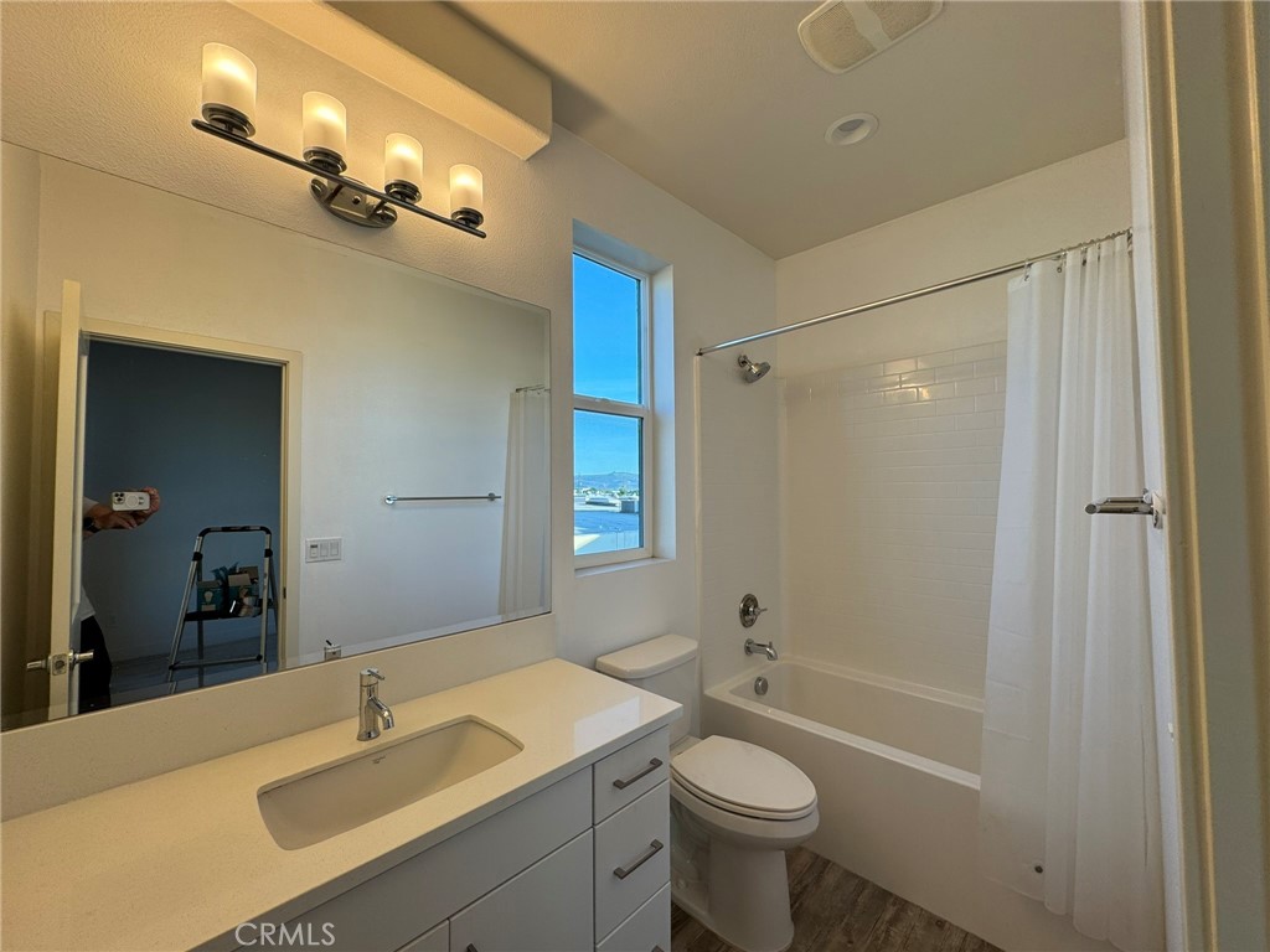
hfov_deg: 102.1
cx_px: 635
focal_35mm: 14
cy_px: 476
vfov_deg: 85.7
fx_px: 514
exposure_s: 1/135
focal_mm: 2.22
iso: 40
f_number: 2.2
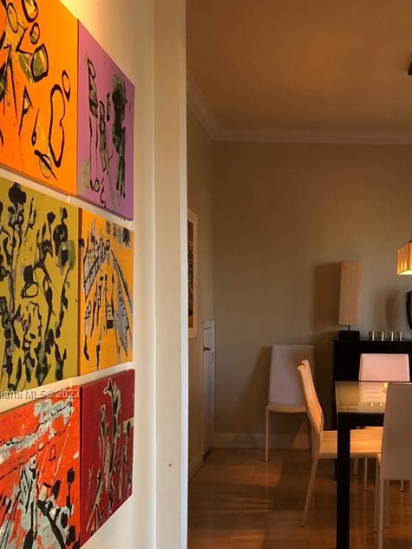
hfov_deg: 26.2
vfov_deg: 34.4
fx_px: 873
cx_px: 311
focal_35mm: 55
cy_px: 395
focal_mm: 3.99
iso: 40
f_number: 1.8
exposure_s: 1/17
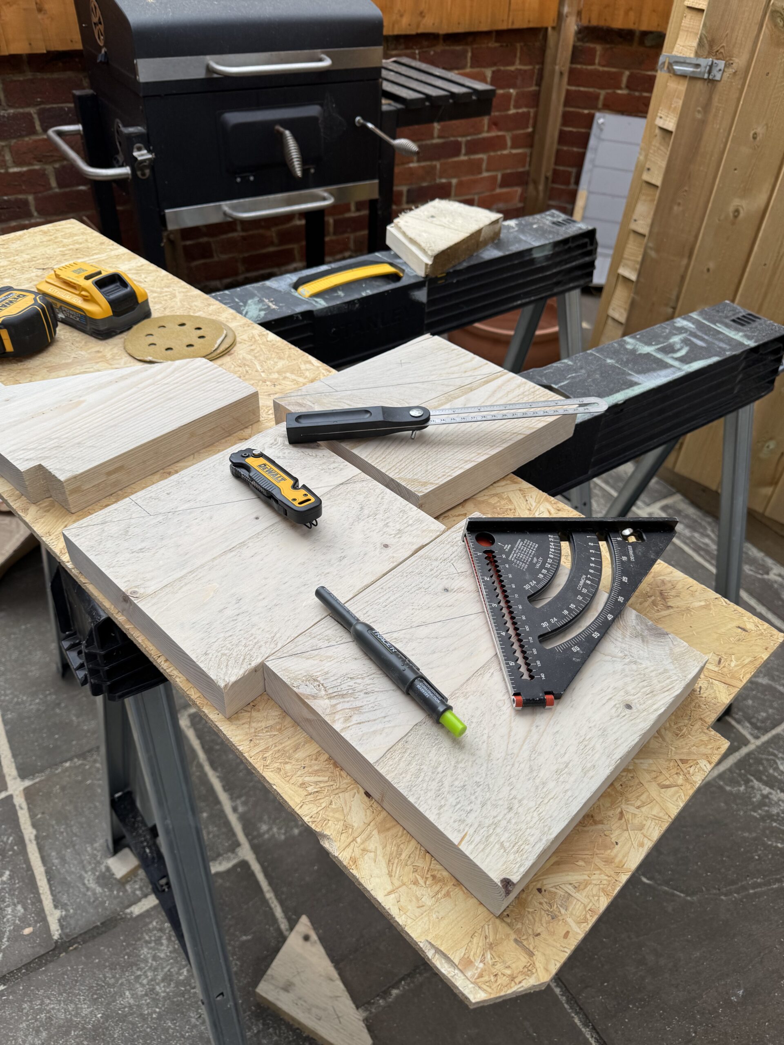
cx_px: 392
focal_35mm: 24
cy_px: 522
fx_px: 725
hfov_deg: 56.8
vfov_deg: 71.6
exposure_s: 1/1560
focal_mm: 6.76
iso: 80
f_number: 1.78
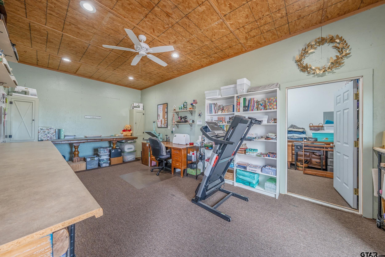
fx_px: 128
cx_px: 192
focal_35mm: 12
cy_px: 128
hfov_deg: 112.6
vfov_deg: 90.0
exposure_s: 1/13
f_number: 8
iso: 800
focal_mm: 12
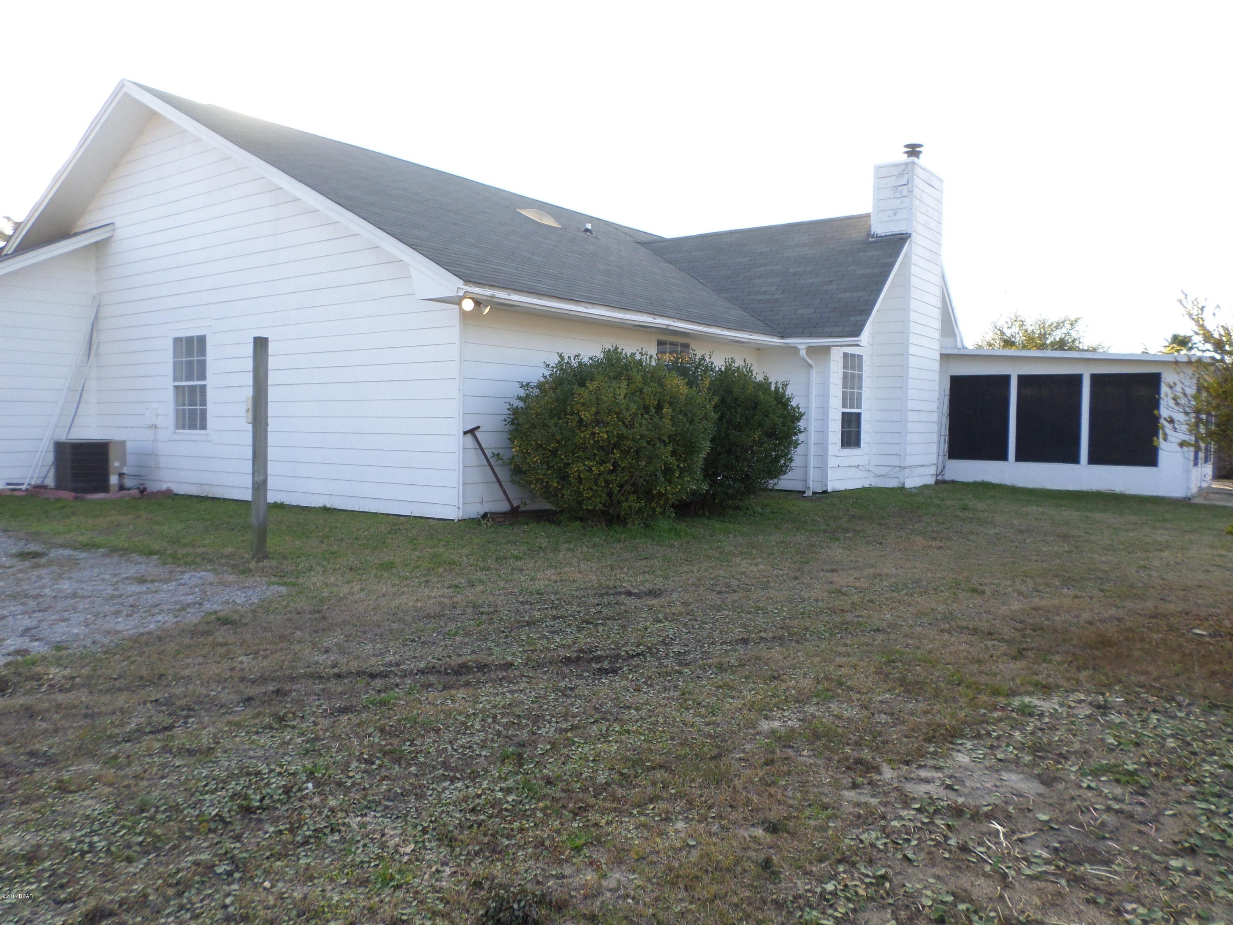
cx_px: 616
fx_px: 890
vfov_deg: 54.9
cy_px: 462
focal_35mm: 25
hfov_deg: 69.4
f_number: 2.5
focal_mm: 4.5
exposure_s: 1/350
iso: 80
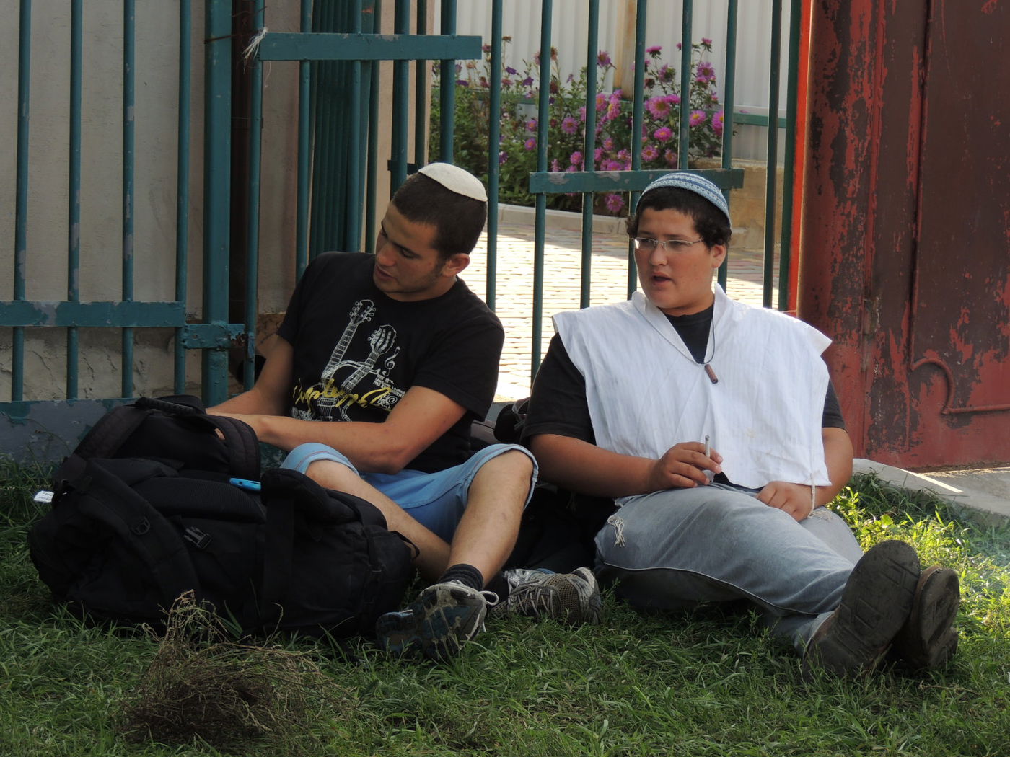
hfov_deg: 13.6
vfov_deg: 10.2
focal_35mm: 145
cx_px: 505
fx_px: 4231
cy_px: 378
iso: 100
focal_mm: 25.8
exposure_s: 1/160
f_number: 4.4
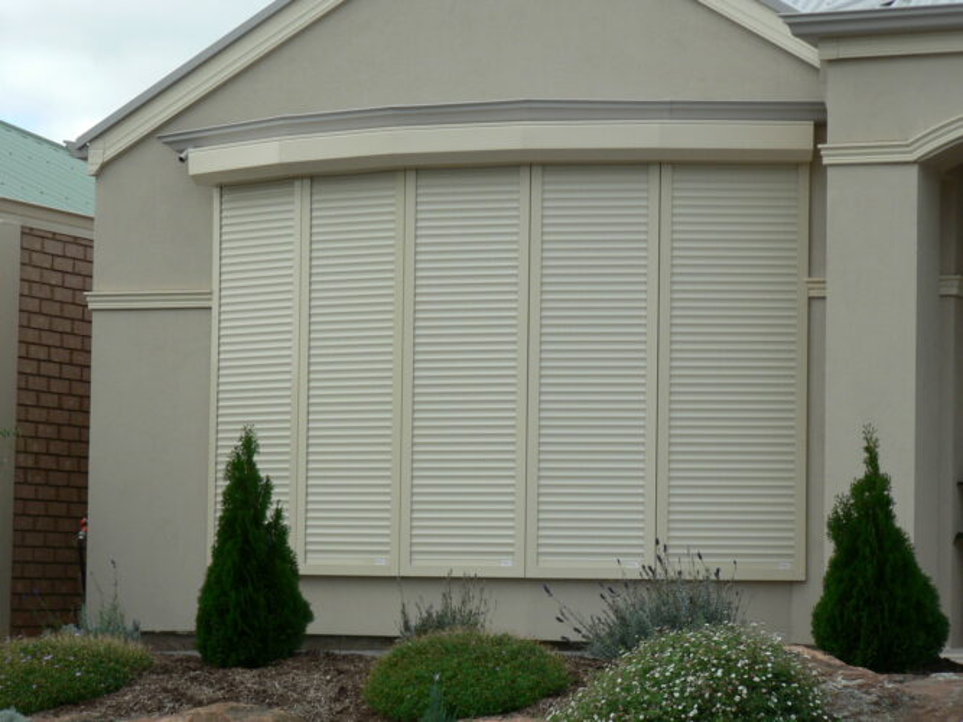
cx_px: 482
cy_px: 361
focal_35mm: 119
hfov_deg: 16.6
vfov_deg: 12.4
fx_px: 3310
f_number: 3.2
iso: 100
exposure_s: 1/640
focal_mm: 19.9
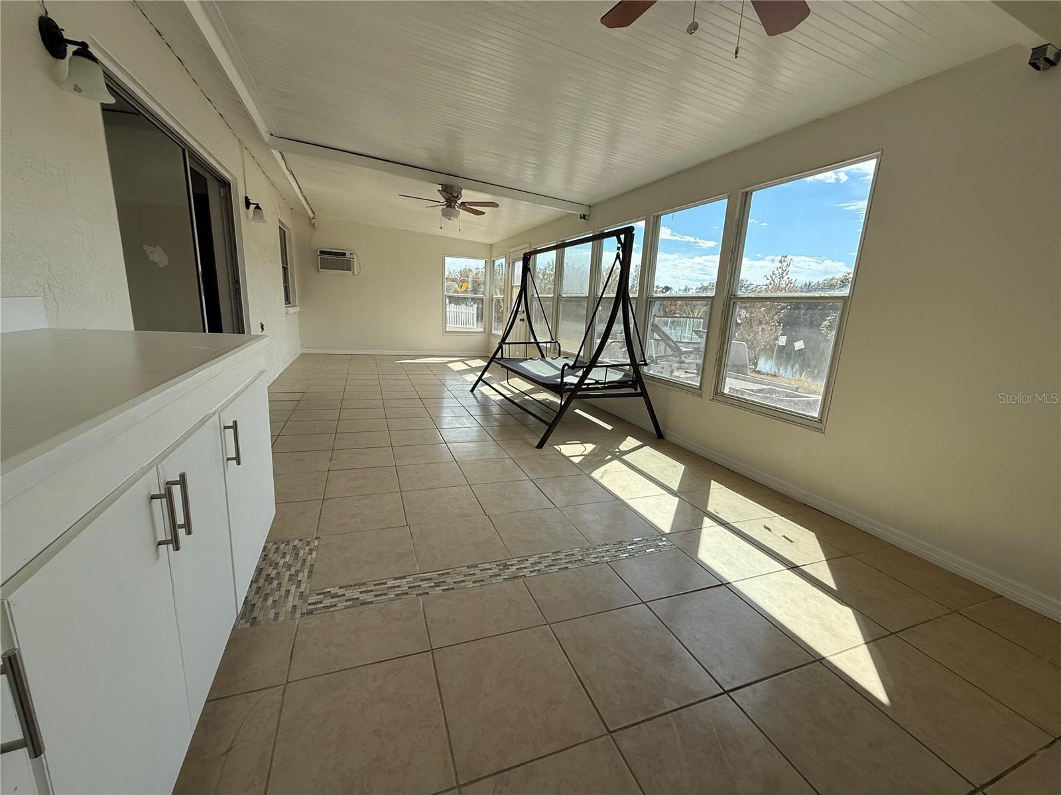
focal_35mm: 14
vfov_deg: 85.7
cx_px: 530
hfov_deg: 102.1
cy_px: 398
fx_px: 429
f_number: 2.2
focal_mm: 2.22
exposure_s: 1/1001
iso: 64
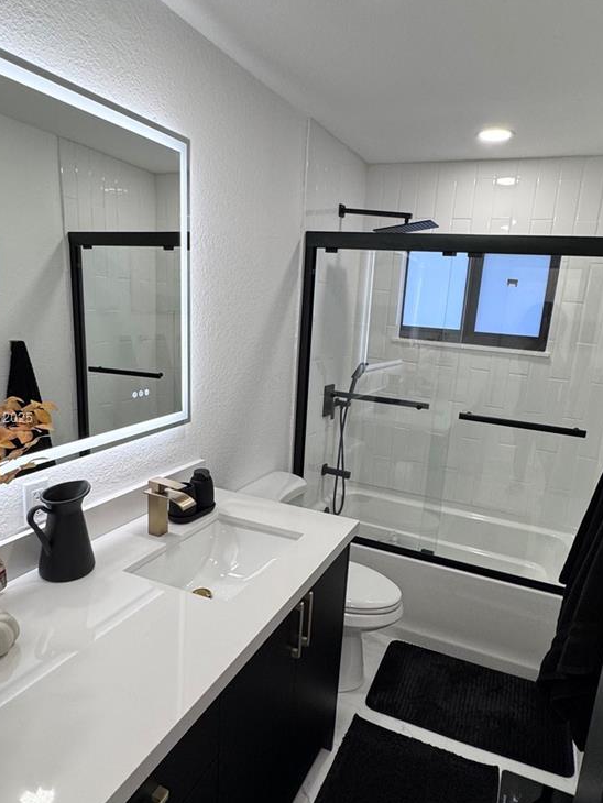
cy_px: 419
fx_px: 534
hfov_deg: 58.8
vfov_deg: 73.9
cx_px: 327
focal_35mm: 23
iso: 160
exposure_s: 1/120
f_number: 2.2
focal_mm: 2.22
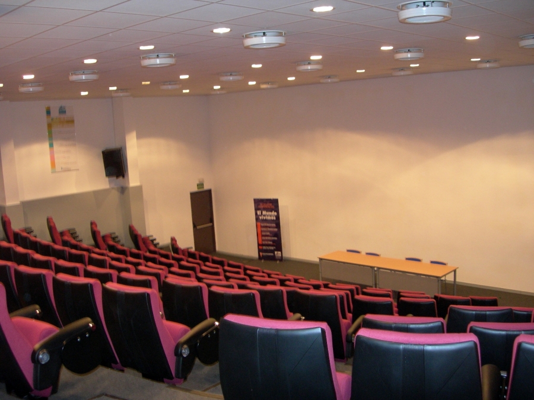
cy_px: 200
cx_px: 267
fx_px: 586
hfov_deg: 49.0
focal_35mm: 38
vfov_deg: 37.7
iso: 200
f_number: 2.8
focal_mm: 7.8
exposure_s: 1/12.4
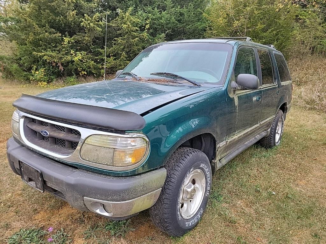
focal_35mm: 26
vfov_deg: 53.1
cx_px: 163
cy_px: 122
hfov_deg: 67.3
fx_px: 245
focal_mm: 5.4
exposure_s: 1/201
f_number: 1.8
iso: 50
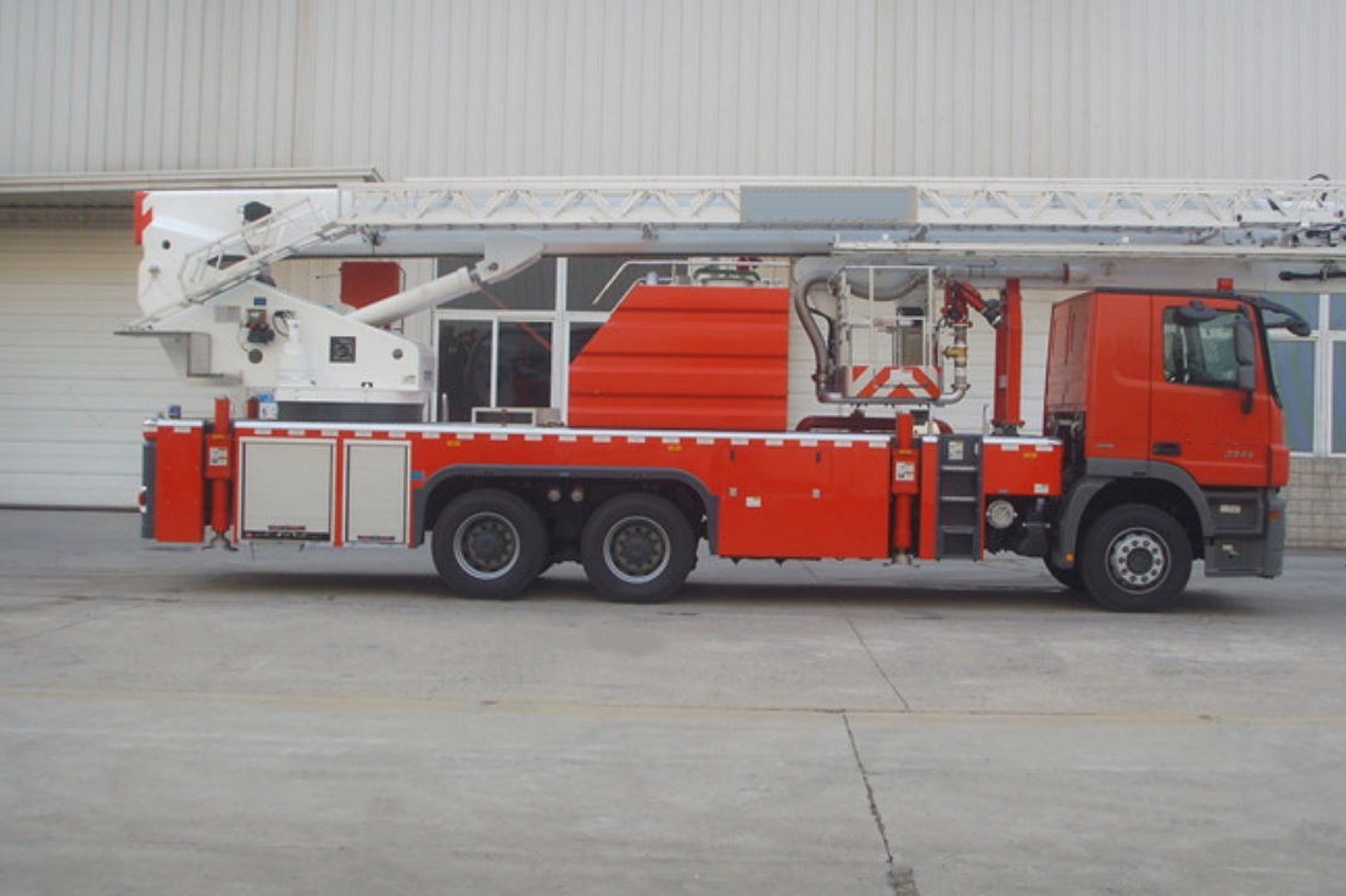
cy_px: 403
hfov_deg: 41.9
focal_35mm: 47
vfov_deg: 28.6
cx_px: 738
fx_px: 1757
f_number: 3.5
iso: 50
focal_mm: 6.6
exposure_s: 1/180
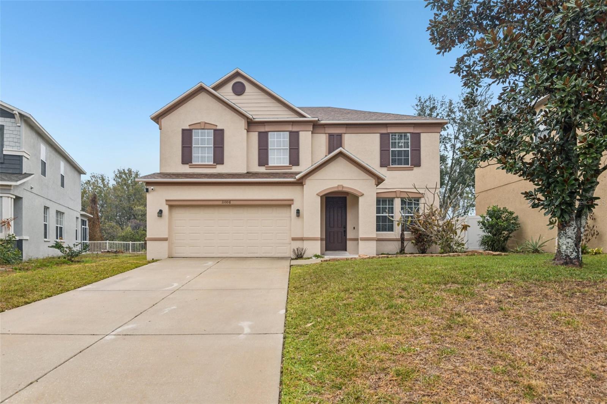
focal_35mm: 19
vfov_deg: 64.5
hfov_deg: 86.9
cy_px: 202
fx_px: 320
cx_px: 304
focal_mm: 19
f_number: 8
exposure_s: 1/320
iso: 400
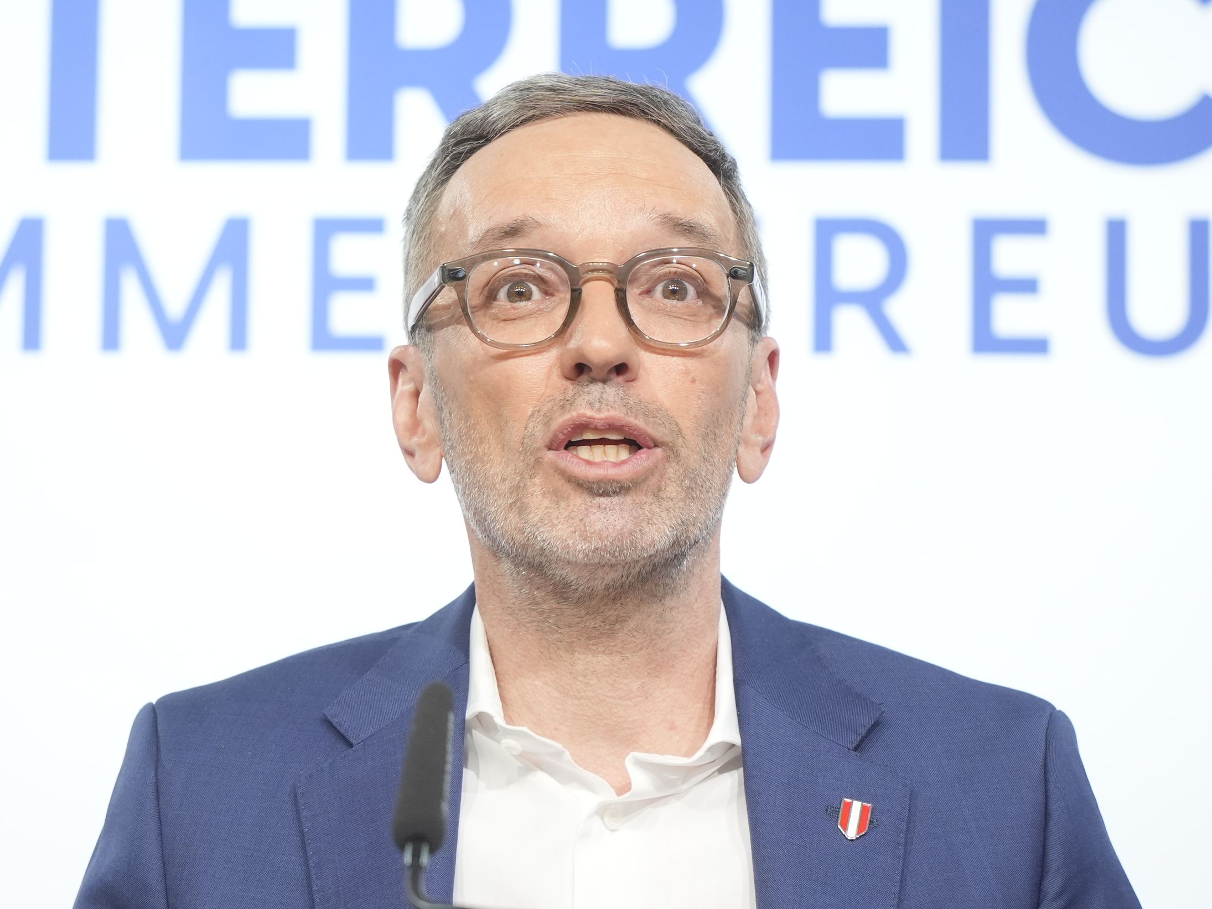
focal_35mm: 144
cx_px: 478
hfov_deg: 13.7
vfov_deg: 10.3
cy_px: 603
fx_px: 5042
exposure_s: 1/400
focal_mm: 82
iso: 1600
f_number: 4.5
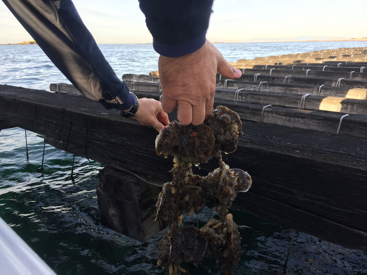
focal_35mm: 29
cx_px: 184
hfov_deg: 61.7
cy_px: 138
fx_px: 307
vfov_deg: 48.2
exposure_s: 1/183
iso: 32
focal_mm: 4.15
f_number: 2.2
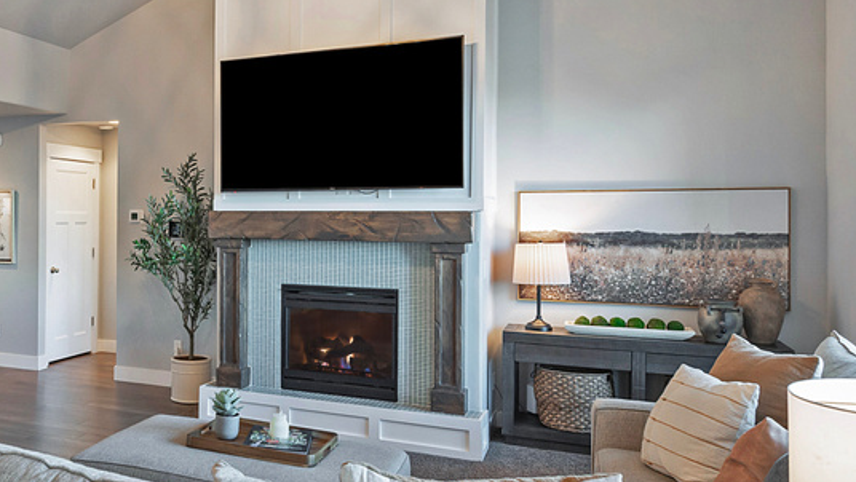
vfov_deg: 34.7
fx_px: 772
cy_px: 231
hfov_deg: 53.8
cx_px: 161
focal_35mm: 34
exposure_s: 1/15
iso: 640
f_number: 7.1
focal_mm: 17
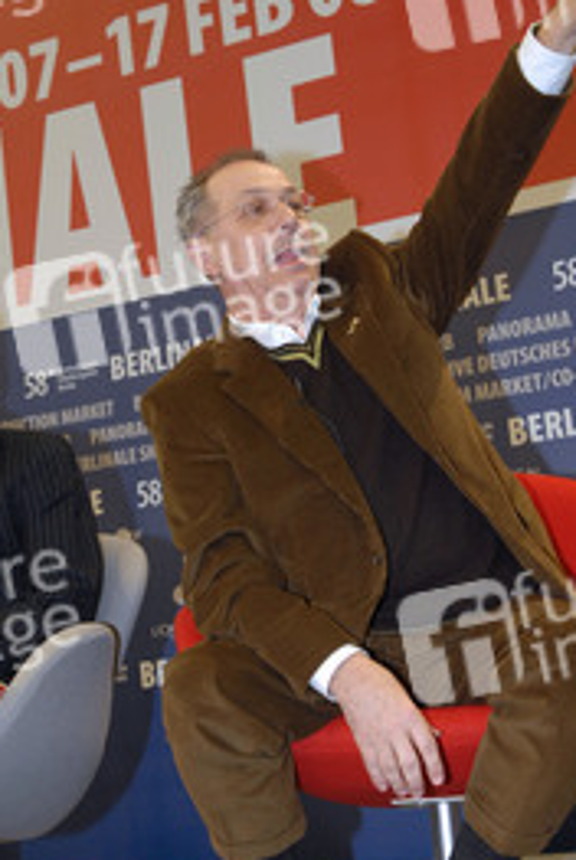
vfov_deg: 31.4
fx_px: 1532
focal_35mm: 64
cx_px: 272
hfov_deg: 21.3
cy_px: 464
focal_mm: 28
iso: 500
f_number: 5.6
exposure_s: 1/125
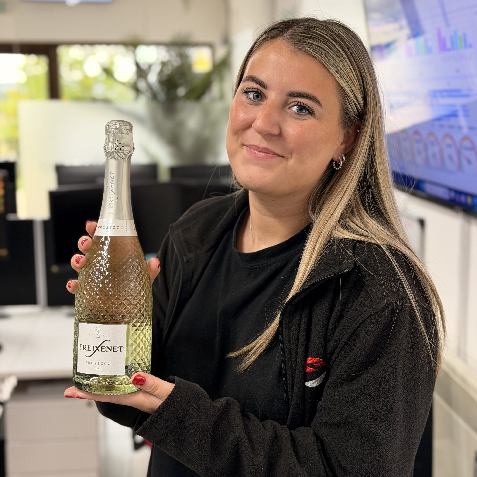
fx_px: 889
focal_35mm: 57
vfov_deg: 30.0
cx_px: 239
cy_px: 254
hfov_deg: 30.0
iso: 160
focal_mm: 6.76
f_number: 1.78
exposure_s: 1/50
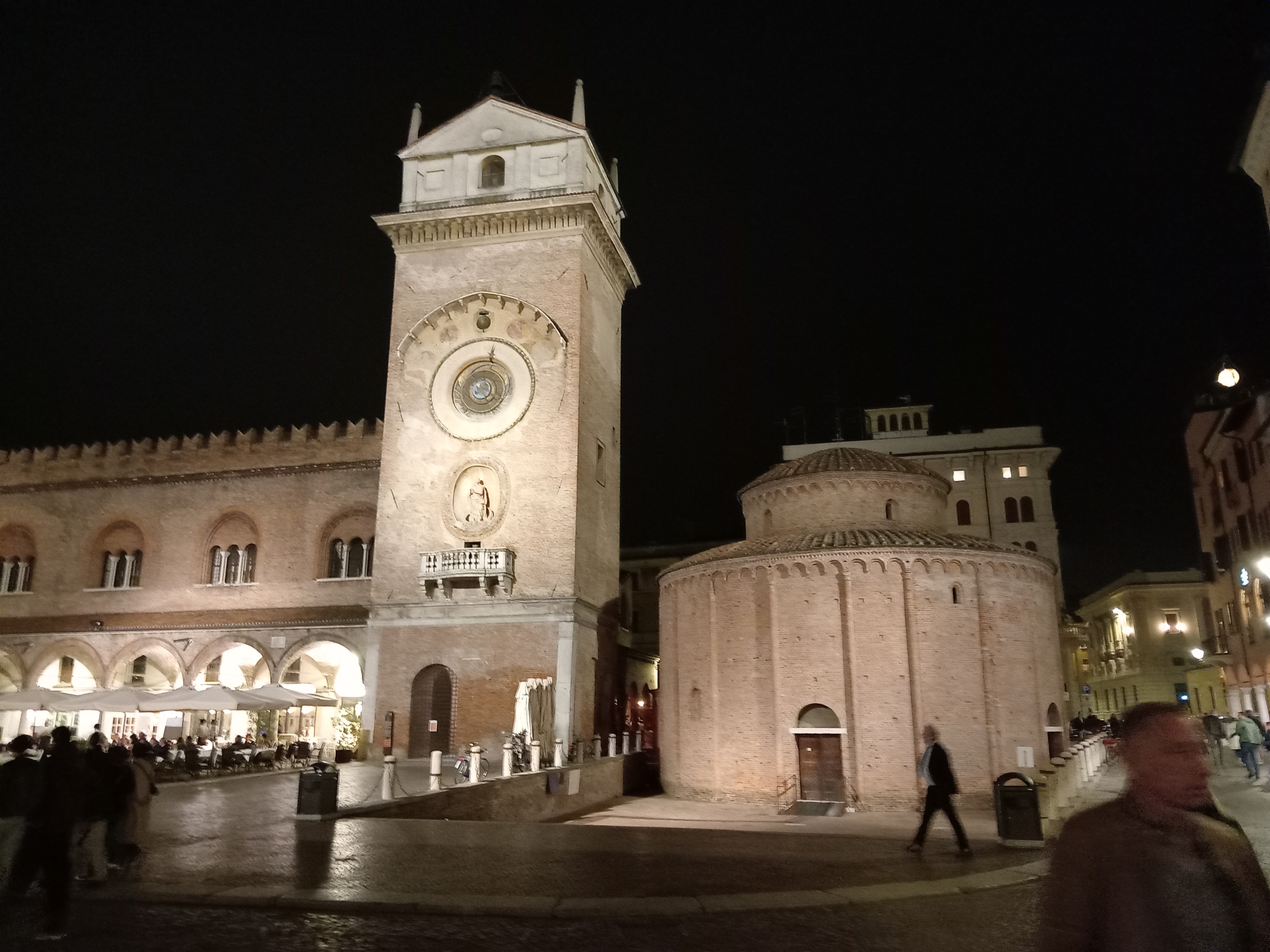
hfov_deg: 69.4
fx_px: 917
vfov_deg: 54.9
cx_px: 635
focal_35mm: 25
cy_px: 476
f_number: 1.8
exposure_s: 1/14.3
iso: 3962
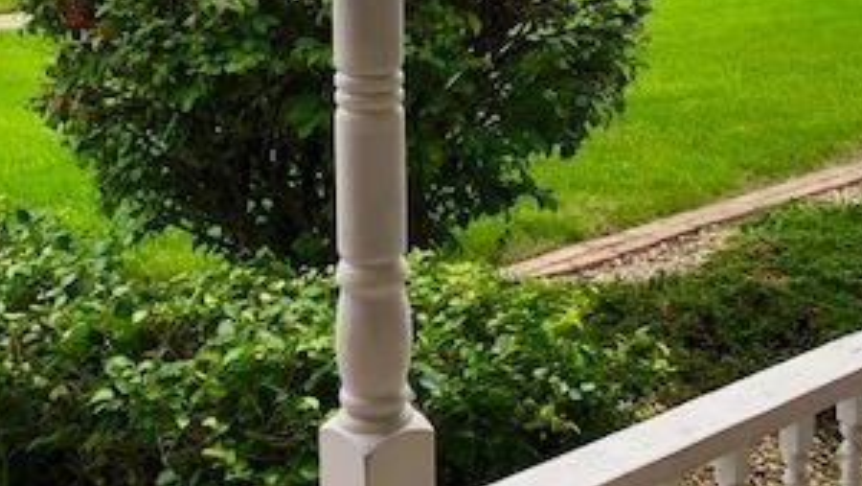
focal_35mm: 65
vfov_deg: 18.2
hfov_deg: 31.7
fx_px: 1486
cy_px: 29
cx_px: 652
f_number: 1.8
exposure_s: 1/716
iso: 20
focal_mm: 3.99
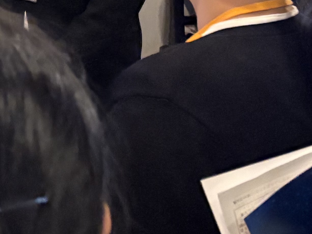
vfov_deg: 11.7
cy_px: -124
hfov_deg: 13.9
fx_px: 1091
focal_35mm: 121
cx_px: -307
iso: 500
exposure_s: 1/40
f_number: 1.6
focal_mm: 5.96
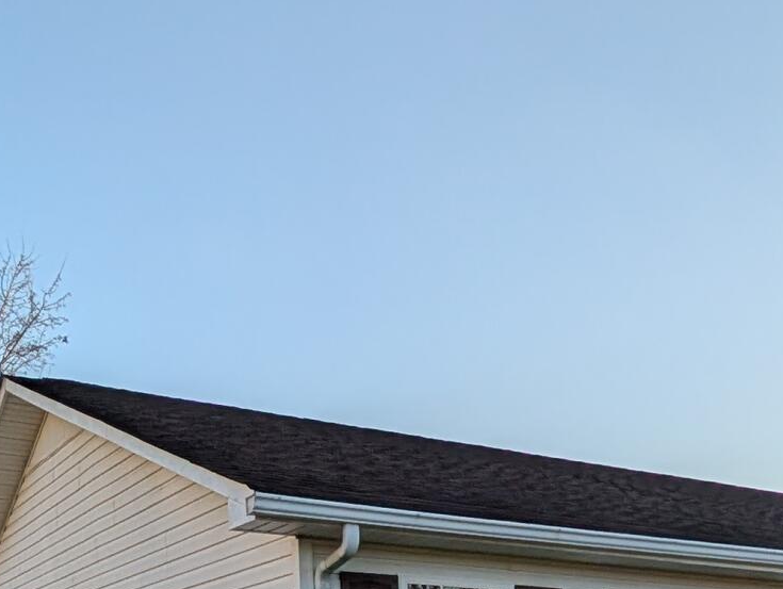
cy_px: 824
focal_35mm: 49
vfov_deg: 24.6
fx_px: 1110
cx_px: 649
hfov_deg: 37.2
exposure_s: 1/2092
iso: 54
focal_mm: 2.02
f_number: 1.7
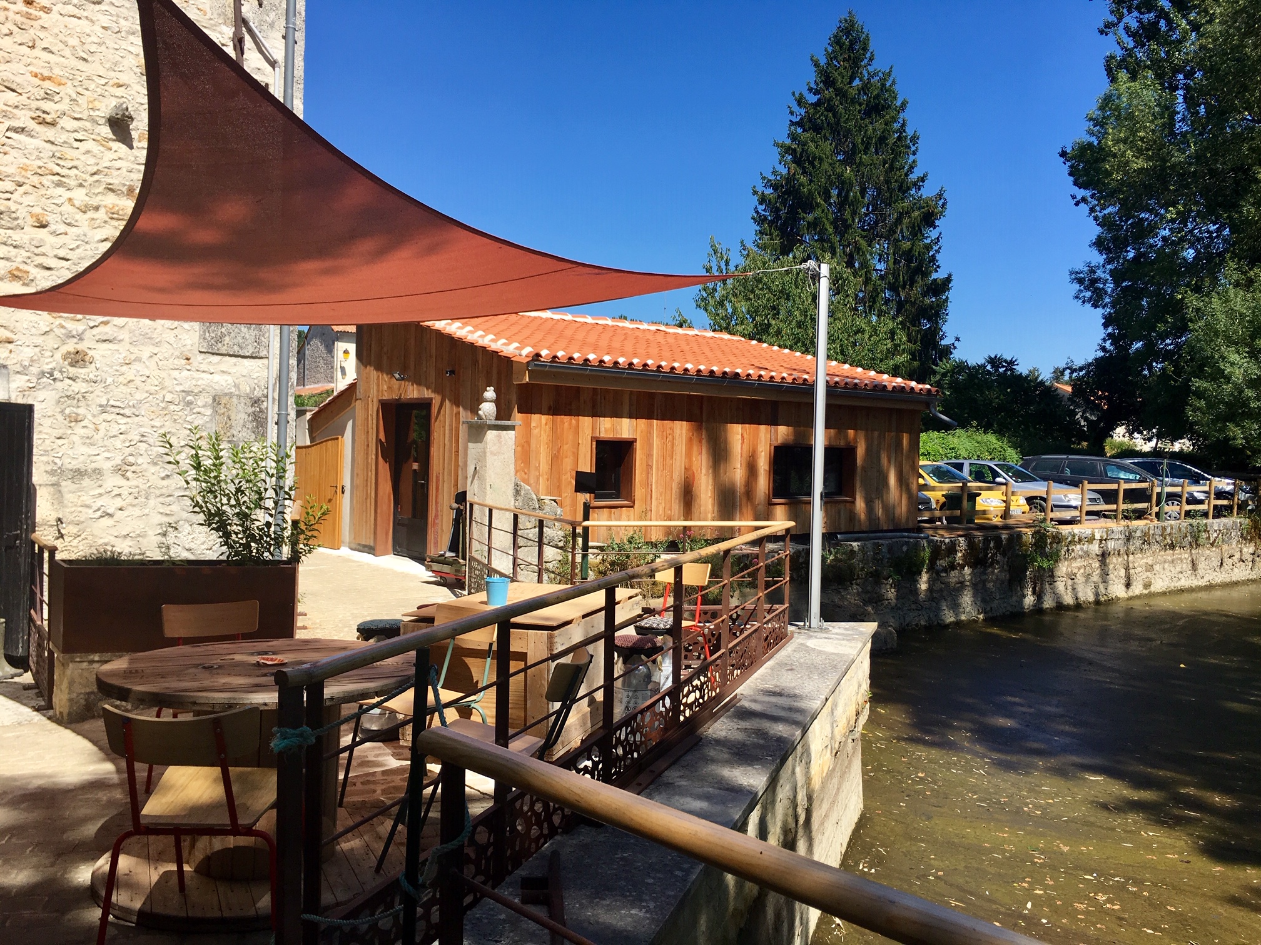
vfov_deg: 48.2
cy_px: 472
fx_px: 1056
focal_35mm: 29
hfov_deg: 61.7
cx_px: 630
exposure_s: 1/1538
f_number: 2.2
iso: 25
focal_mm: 4.15
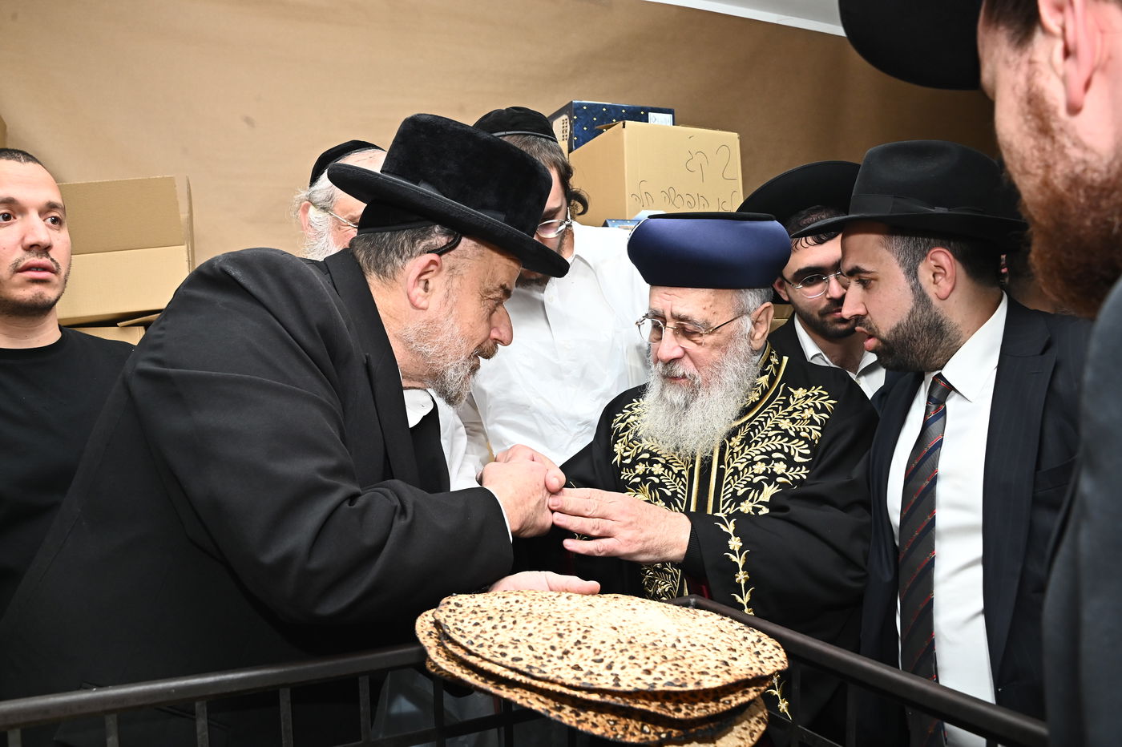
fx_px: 872
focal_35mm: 28
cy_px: 374
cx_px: 561
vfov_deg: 46.4
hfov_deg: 65.5
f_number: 9
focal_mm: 28
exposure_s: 1/200
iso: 1600
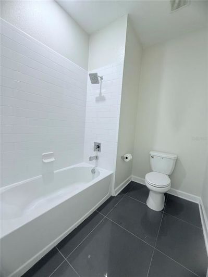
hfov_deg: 85.7
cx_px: 104
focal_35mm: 14
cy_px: 138
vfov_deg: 102.1
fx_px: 112
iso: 160
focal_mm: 2.22
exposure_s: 1/60
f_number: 2.2
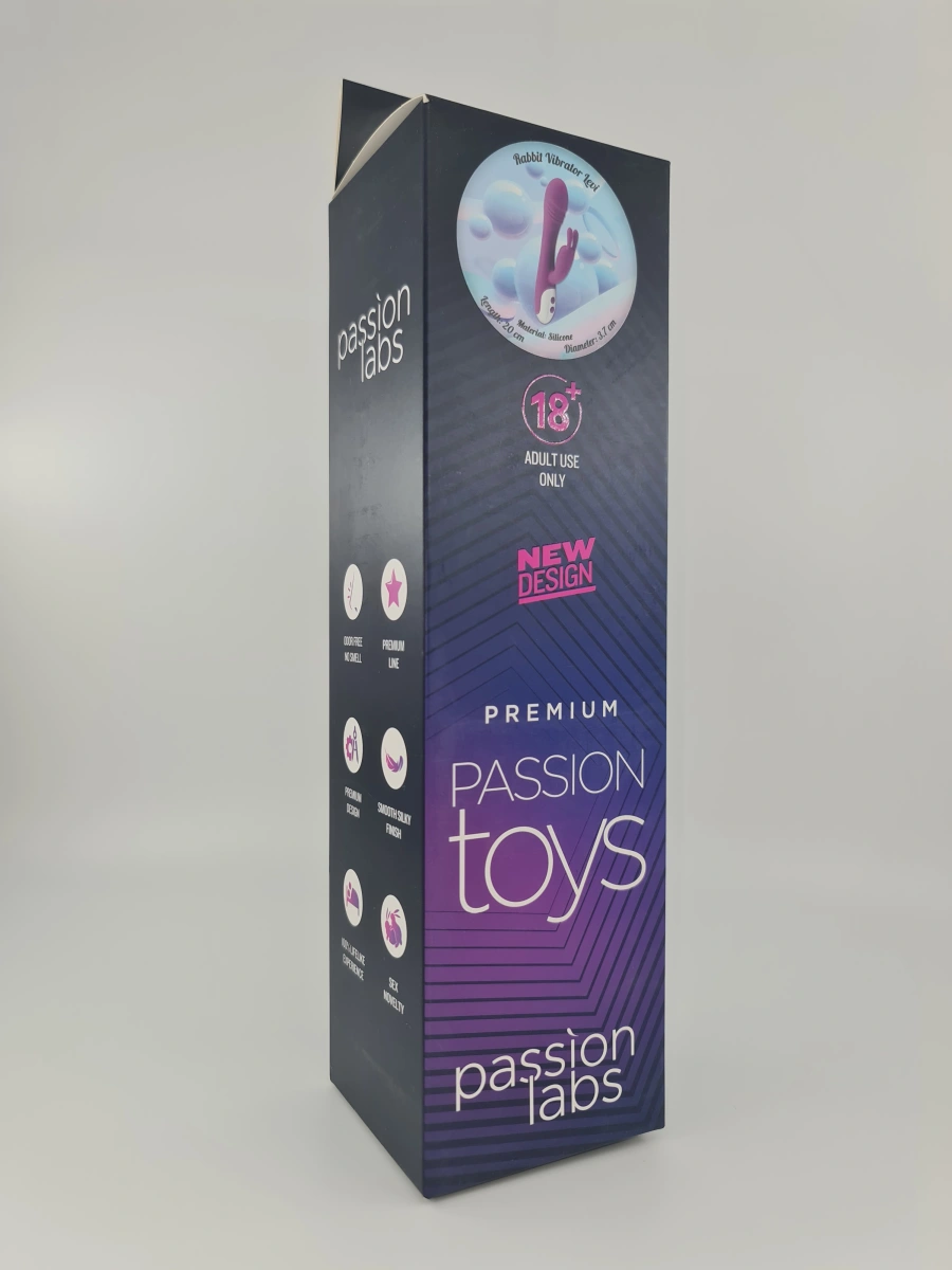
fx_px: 917
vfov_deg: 69.4
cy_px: 635
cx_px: 476
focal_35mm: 25
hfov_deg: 54.9
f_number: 1.8
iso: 50
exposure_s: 1/287
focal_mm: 7
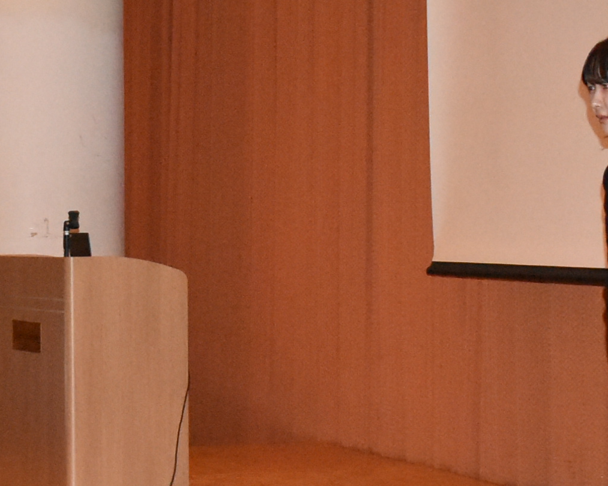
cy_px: 348
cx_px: -8
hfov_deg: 15.1
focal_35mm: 125
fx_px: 2249
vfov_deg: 12.3
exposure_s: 1/60
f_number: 3.5
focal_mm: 20
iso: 5000
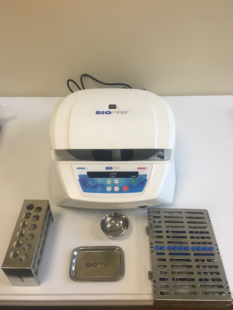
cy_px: 155
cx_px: 116
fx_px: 260
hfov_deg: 48.2
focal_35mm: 29
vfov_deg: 61.7
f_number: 2.2
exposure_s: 1/30
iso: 32
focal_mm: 4.15
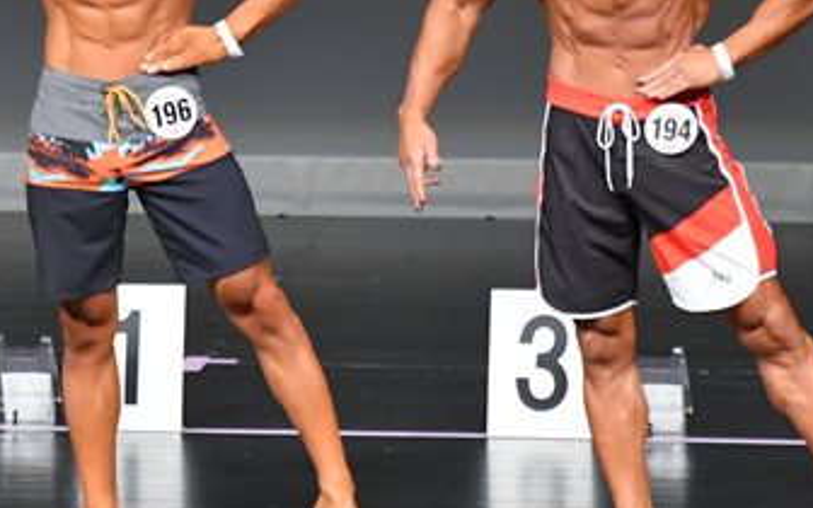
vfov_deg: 2.0
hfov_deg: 3.1
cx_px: 137
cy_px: 99
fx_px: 14823
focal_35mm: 669
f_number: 5.6
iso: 5000
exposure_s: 1/400
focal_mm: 190
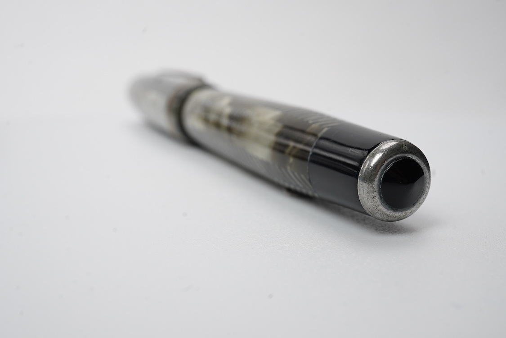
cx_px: 253
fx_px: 632
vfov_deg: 29.9
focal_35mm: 45
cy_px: 169
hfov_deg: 43.6
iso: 400
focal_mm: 30
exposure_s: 1/100
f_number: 22
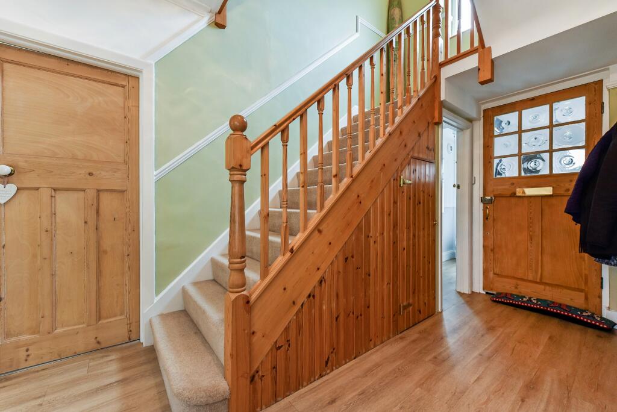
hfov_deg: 104.2
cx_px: 308
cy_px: 206
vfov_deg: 81.3
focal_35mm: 14
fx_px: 240
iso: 400
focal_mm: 14
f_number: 8
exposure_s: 1/10
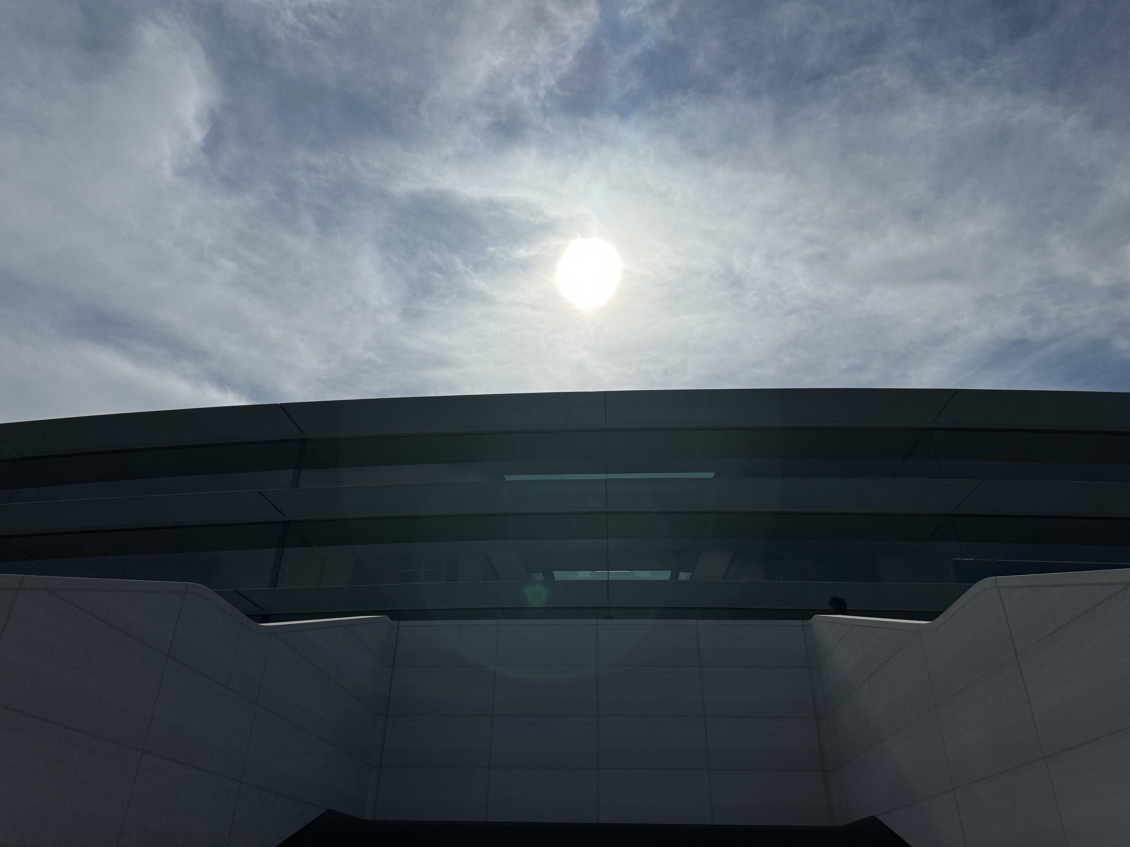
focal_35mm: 24
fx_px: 783
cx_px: 565
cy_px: 424
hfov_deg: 71.6
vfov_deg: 56.8
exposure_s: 1/66667
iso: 64
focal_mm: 6.86
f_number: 1.78
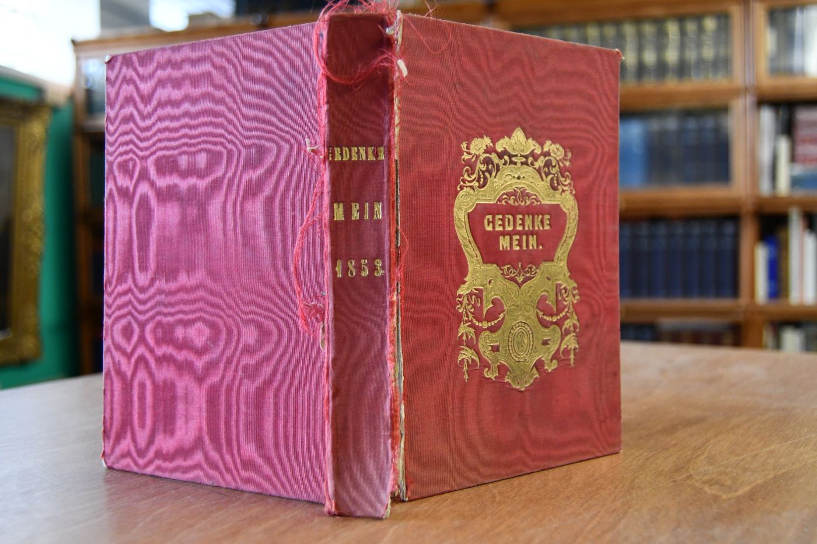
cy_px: 272
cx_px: 408
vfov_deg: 38.9
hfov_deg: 55.8
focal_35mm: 34
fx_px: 771
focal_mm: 23
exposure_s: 1/125
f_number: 3.8
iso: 1800
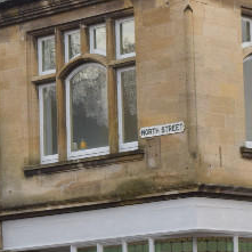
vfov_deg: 8.2
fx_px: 1754
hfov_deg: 8.2
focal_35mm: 213
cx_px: 234
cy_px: 160
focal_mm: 36
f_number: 6.3
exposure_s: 1/160
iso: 400
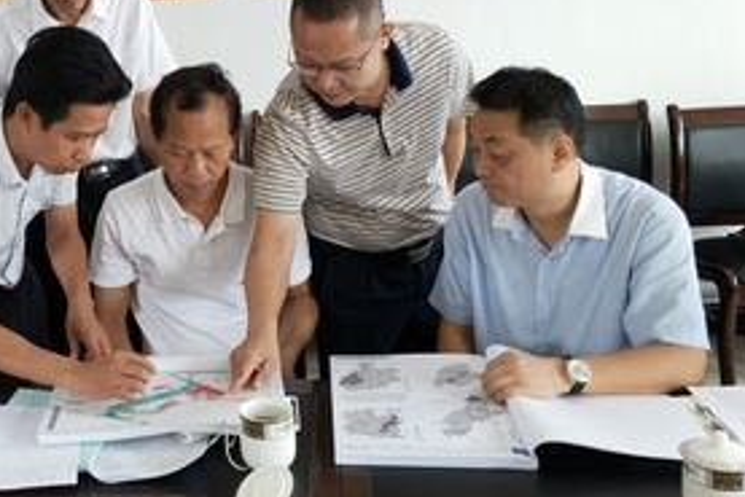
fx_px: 911
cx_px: 106
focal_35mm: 44
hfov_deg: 41.7
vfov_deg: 30.1
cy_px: 134
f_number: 2
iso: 175
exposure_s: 1/33.3
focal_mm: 3.79
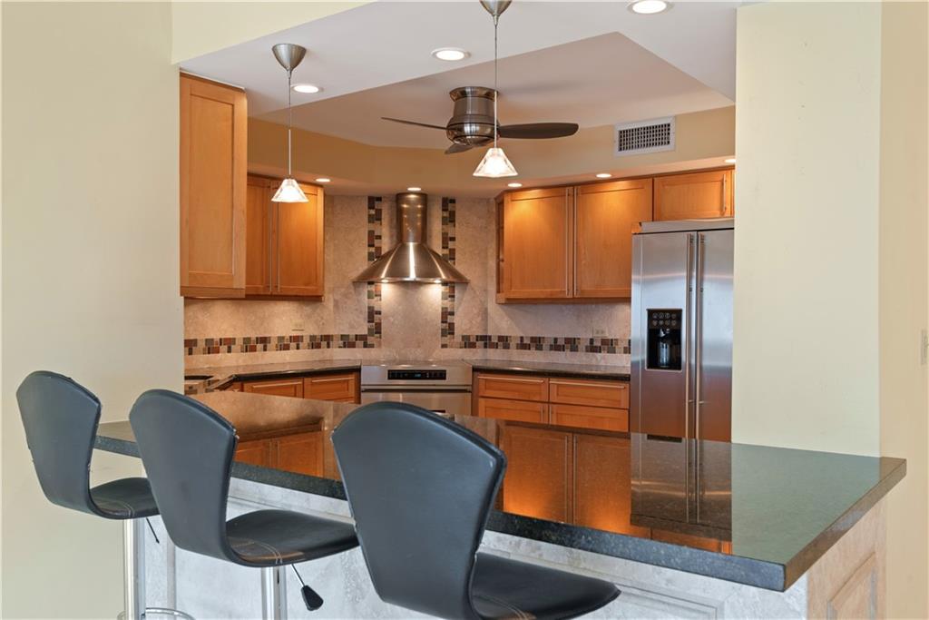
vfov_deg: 43.6
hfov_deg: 61.9
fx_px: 774
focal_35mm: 30
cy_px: 310
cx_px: 464
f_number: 8
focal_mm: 30
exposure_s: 1/3
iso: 250
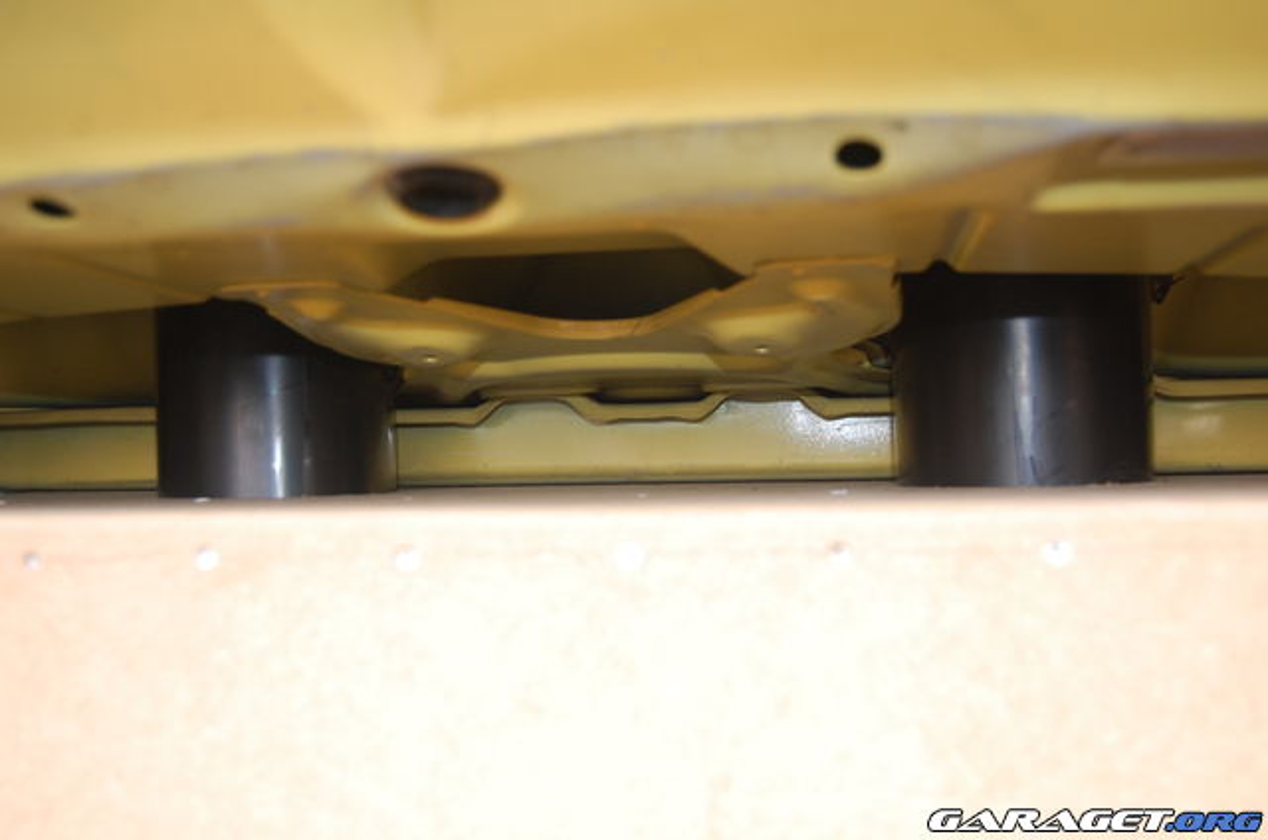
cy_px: 420
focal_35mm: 39
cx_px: 634
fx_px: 1371
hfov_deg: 49.6
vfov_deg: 34.1
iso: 400
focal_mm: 26
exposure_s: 1/60
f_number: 4
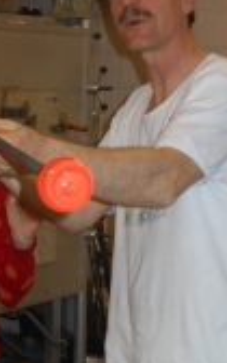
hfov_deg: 11.2
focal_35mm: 117
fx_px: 1158
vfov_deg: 17.8
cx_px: 45
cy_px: 256
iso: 200
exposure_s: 1/60
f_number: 4
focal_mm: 8.9
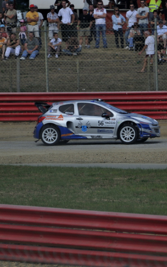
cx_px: 115
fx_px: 5037
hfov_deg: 1.9
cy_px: 134
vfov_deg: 3.0
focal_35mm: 692
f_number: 5.6
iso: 200
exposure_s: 1/1000
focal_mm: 300
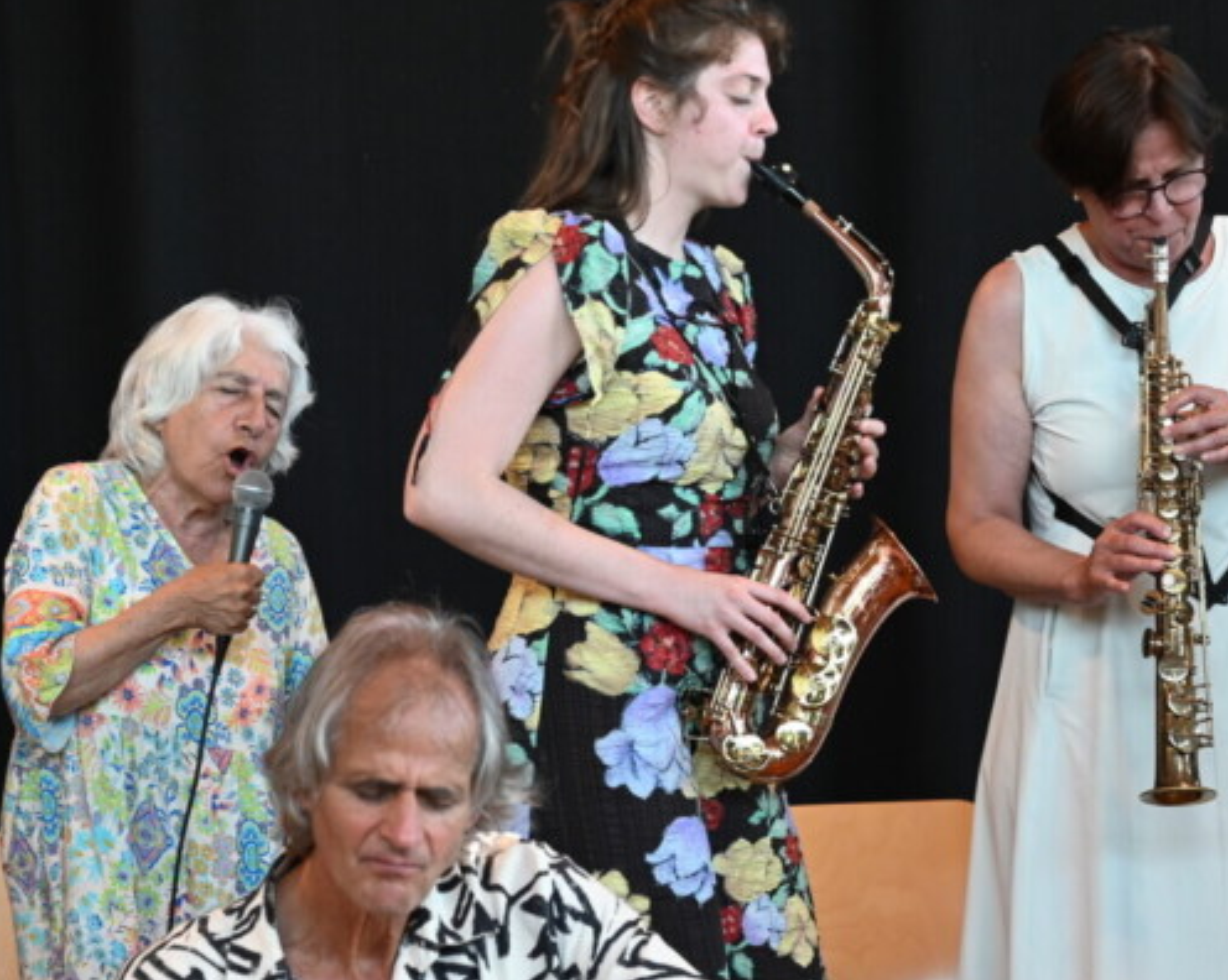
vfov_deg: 15.3
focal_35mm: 100
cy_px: 688
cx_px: 1015
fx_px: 3632
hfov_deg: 19.0
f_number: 4
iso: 1000
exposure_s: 1/60
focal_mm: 55
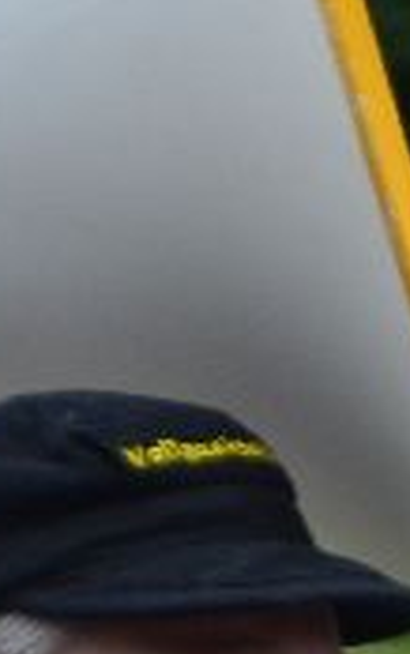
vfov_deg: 1.7
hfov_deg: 1.1
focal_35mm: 1211
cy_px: 1067
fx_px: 21615
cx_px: 1392
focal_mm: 135
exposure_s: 1/250
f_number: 6
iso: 450
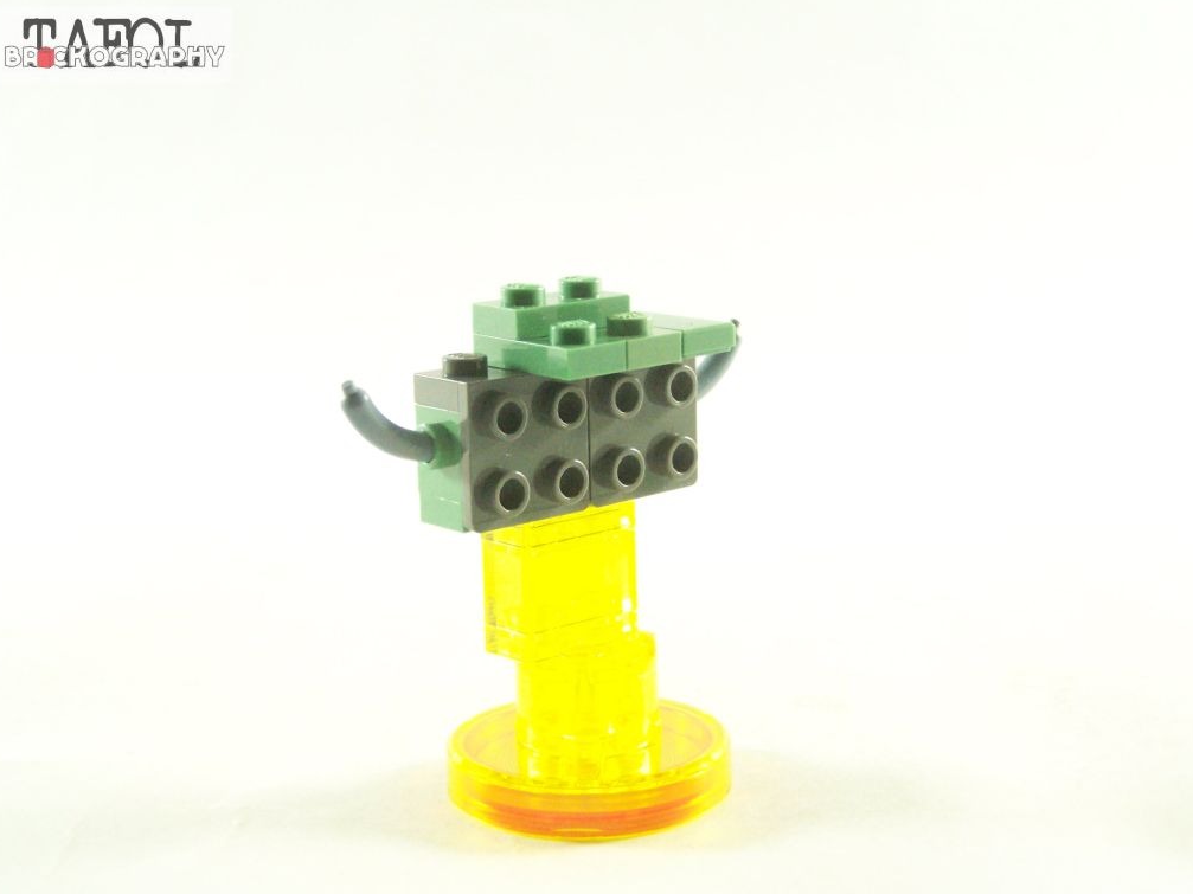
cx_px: 590
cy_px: 449
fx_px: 2068
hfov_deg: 32.2
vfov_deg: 24.4
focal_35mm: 60
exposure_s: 1/60
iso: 400
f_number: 3.1
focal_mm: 9.8
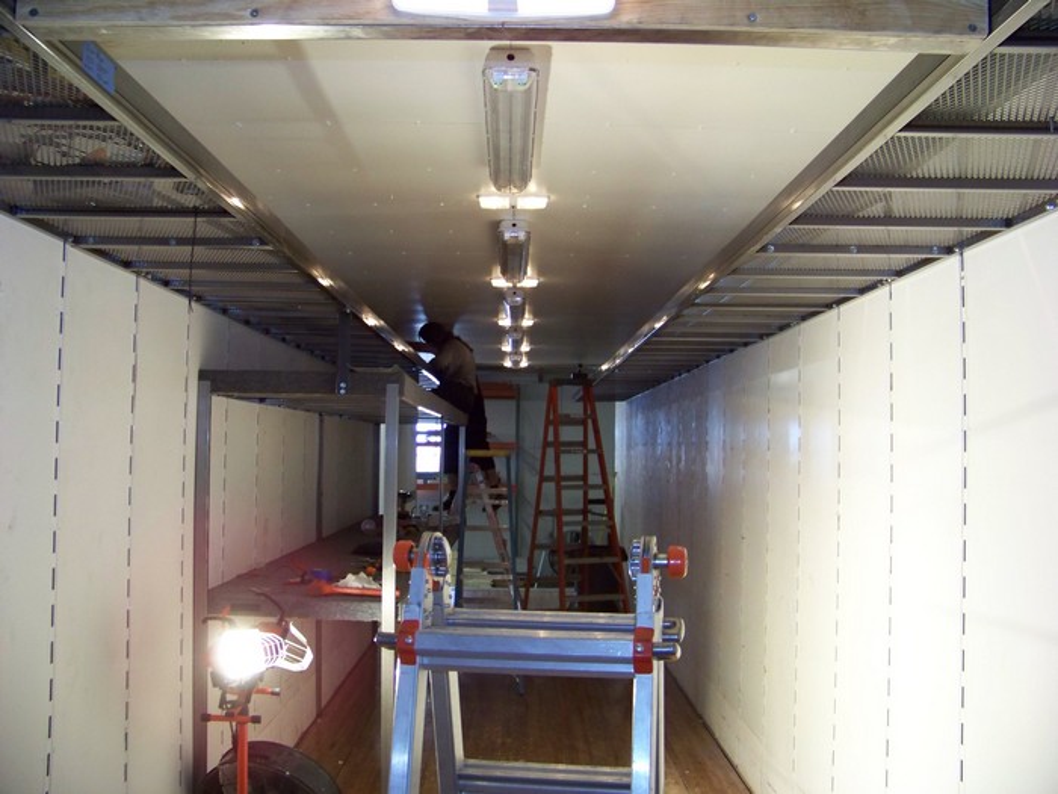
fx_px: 1100
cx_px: 529
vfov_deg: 39.7
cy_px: 397
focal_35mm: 36
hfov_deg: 51.4
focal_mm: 5.85
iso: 200
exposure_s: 1/30
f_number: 2.8
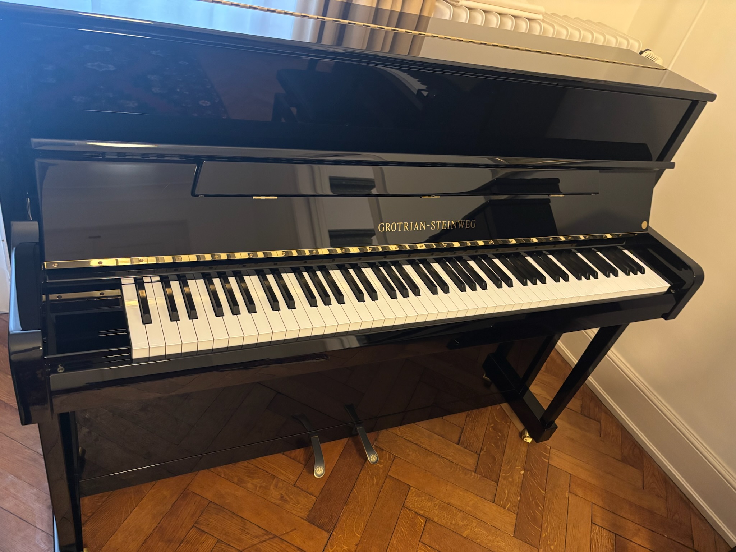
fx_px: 553
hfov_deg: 67.3
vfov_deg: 53.1
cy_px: 276
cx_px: 368
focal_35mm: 26
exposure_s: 1/40
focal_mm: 5.96
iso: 640
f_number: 1.6
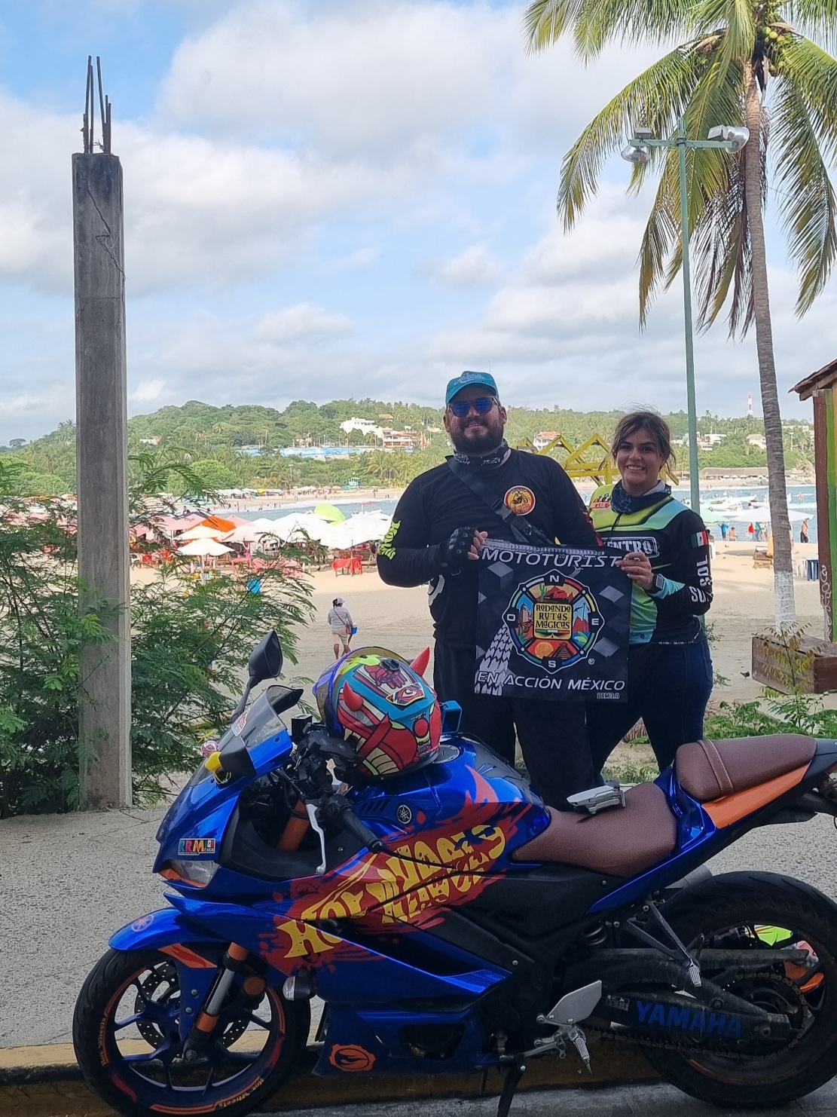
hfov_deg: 53.0
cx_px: 418
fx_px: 838
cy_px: 558
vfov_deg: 67.3
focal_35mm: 26
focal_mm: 5.4
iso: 50
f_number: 1.8
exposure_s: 1/2000
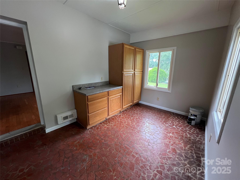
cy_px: 90
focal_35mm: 13
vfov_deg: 89.9
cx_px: 120
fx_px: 90
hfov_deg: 106.2
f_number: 1.8
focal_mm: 1.57
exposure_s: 1/120
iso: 250
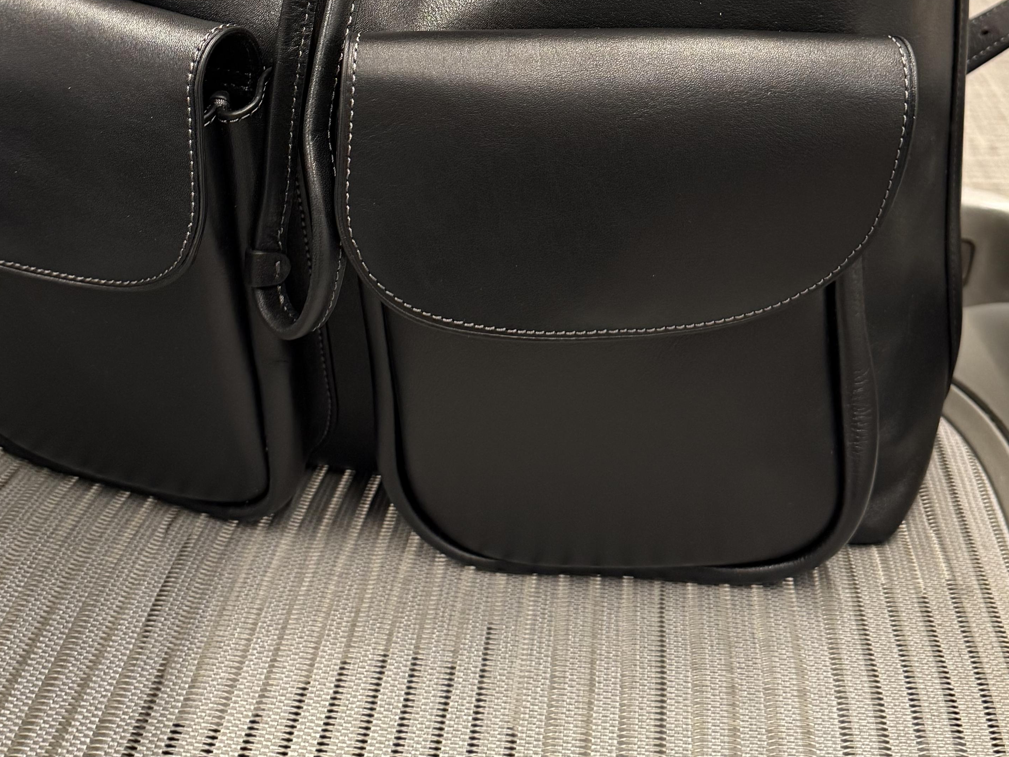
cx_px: 550
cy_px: -41
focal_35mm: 48
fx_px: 1399
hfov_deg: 39.6
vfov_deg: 28.0
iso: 250
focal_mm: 6.76
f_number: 1.78
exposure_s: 1/60
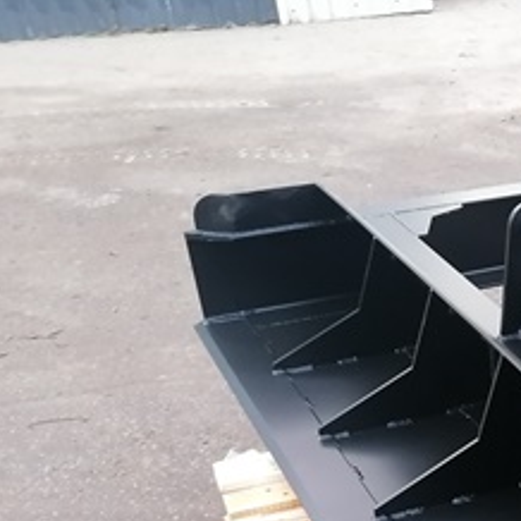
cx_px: 669
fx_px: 1192
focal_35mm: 70
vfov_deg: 23.6
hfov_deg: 22.2
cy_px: 528
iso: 500
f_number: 1.8
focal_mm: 4.75
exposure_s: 1/25
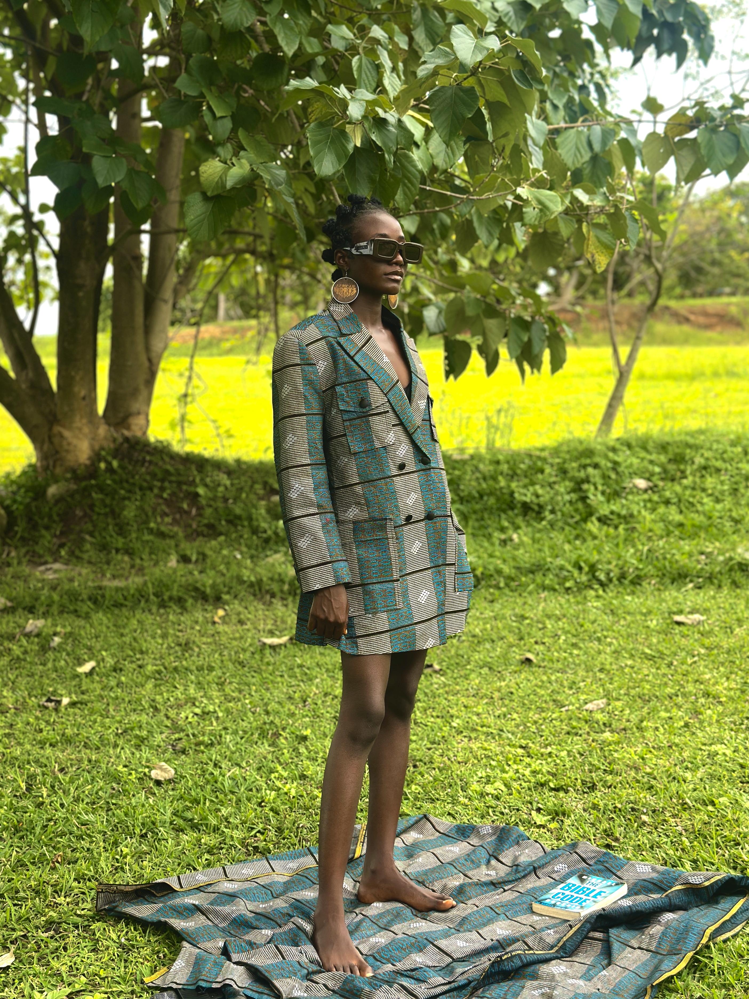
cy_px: 500
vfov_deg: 39.7
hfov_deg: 30.3
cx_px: 374
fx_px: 1385
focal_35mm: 48
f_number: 1.78
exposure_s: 1/962
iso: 80
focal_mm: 6.86
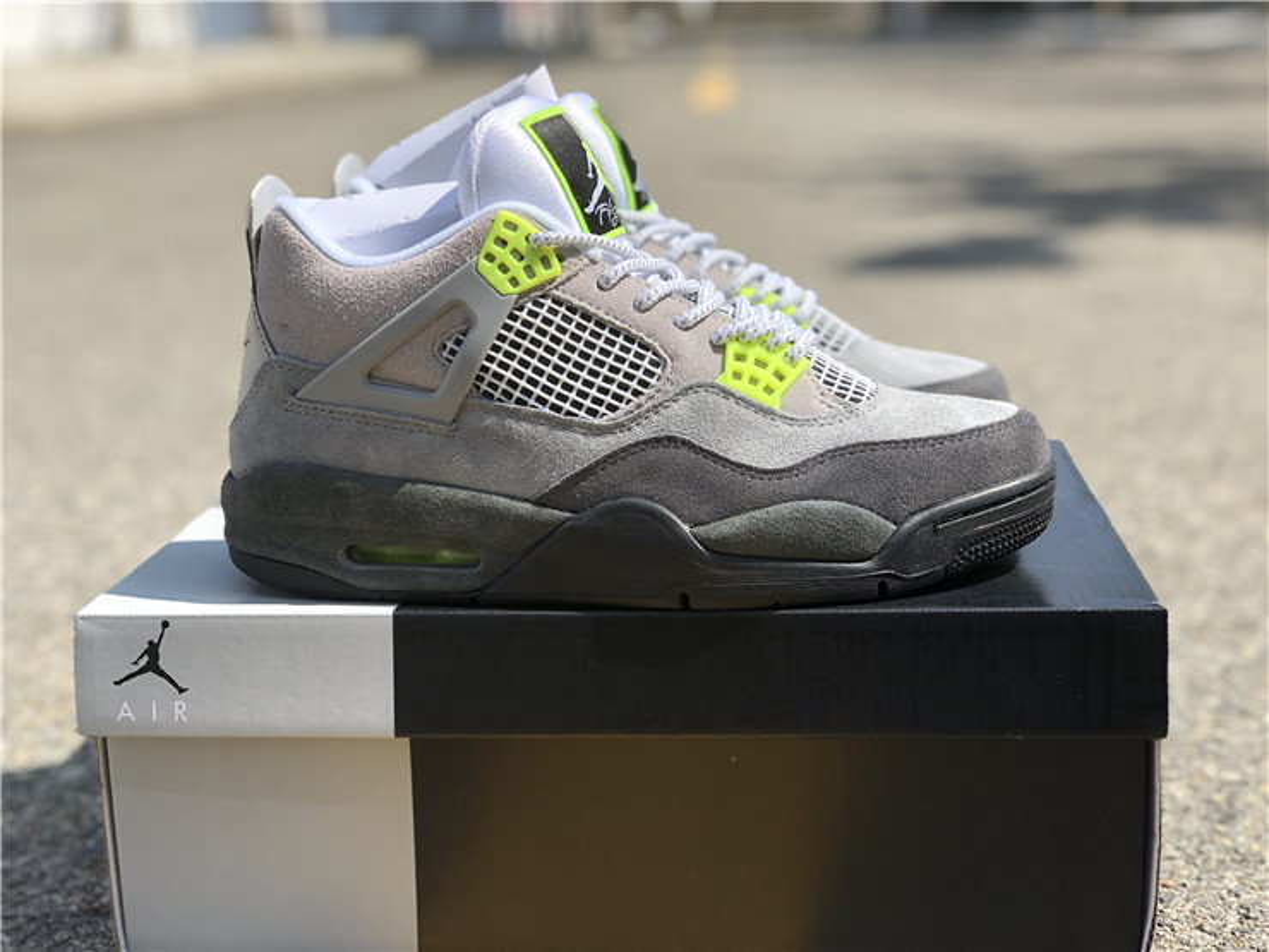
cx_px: 634
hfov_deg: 36.8
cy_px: 476
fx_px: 1906
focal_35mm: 52
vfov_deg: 28.0
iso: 16
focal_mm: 6
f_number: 2.4
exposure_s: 1/1043
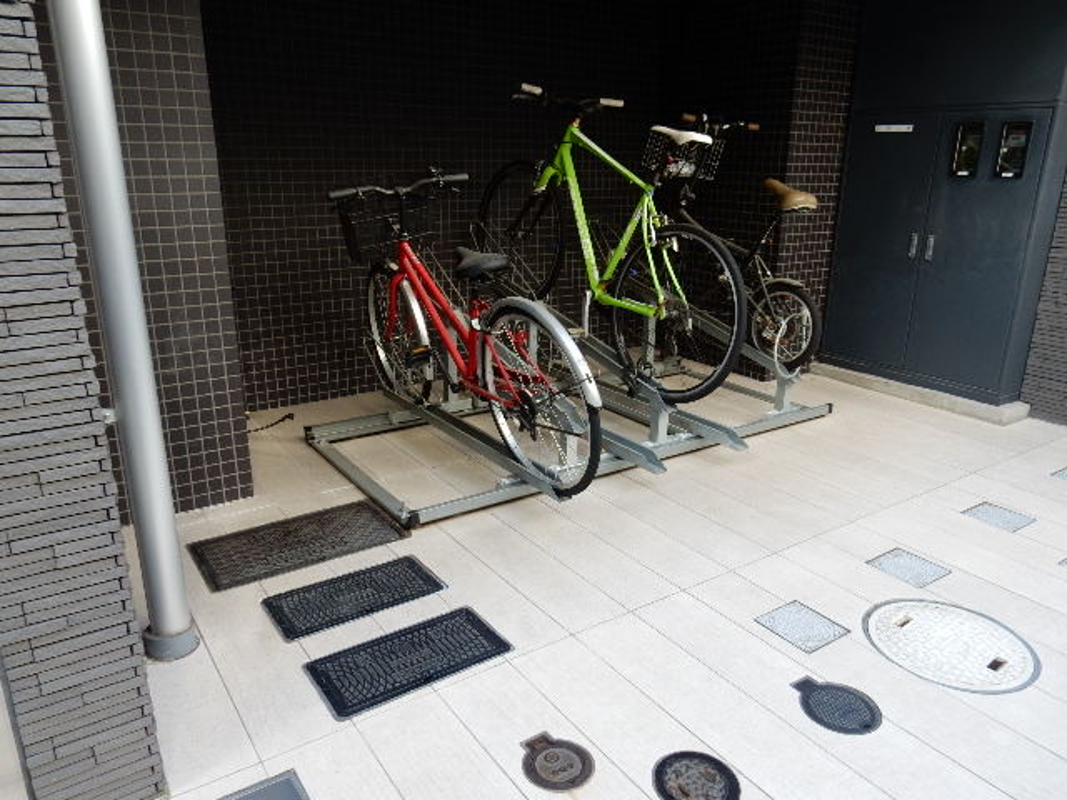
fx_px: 771
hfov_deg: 69.4
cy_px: 400
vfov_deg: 54.9
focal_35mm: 25
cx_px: 534
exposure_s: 1/50
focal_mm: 4.5
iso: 125
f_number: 3.7
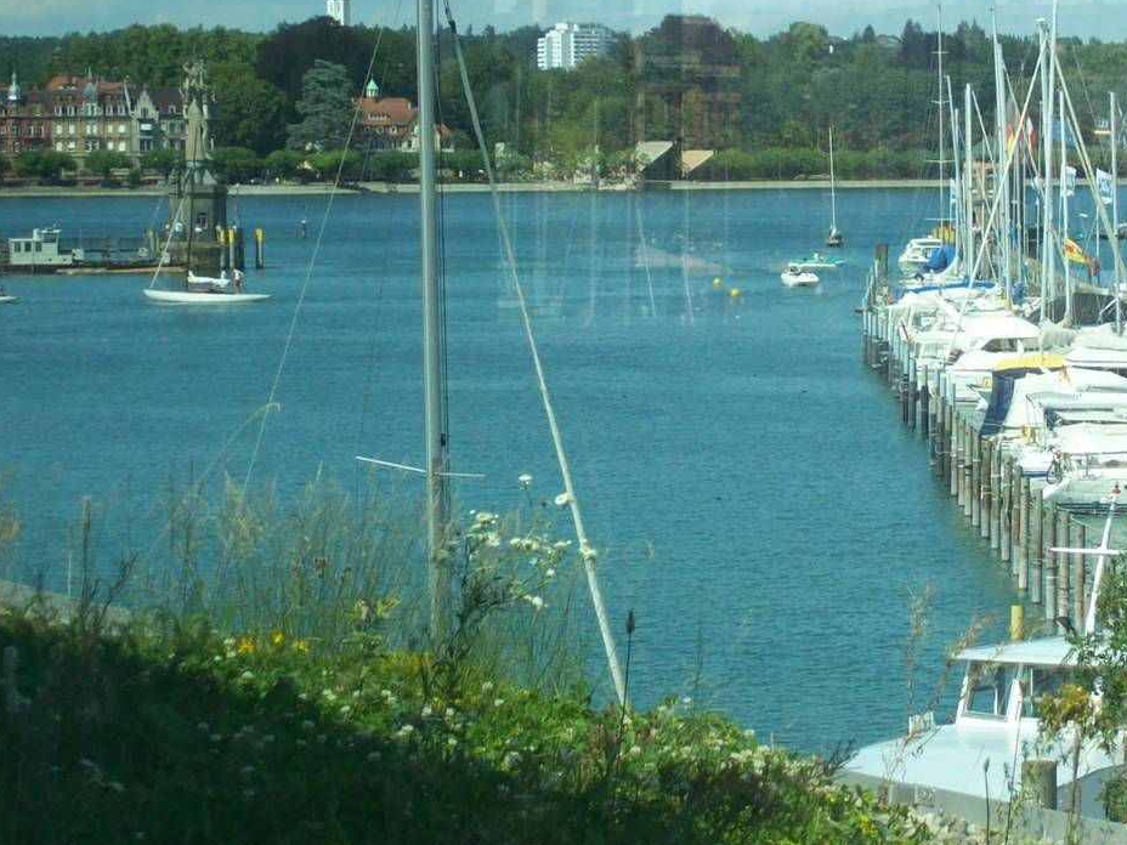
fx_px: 4884
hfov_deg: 13.1
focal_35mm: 150
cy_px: 325
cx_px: 849
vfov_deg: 9.9
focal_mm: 14.3
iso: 80
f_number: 4.3
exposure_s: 1/398
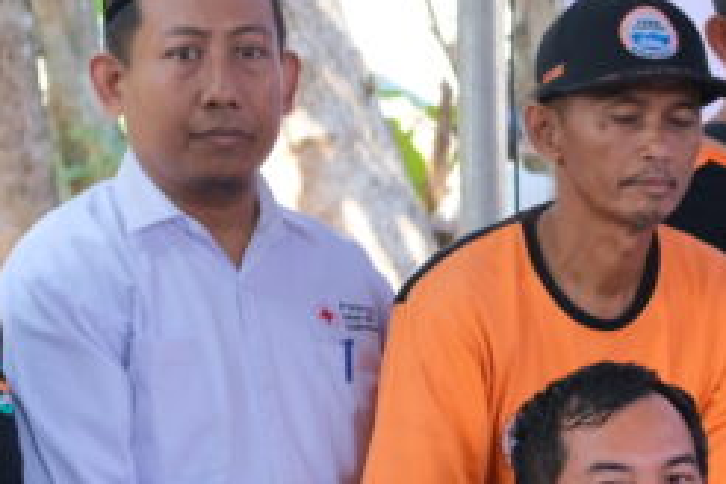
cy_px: 854
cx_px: 1015
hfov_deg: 9.1
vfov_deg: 6.1
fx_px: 4456
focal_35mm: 221
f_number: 2.8
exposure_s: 1/160
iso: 320
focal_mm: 35
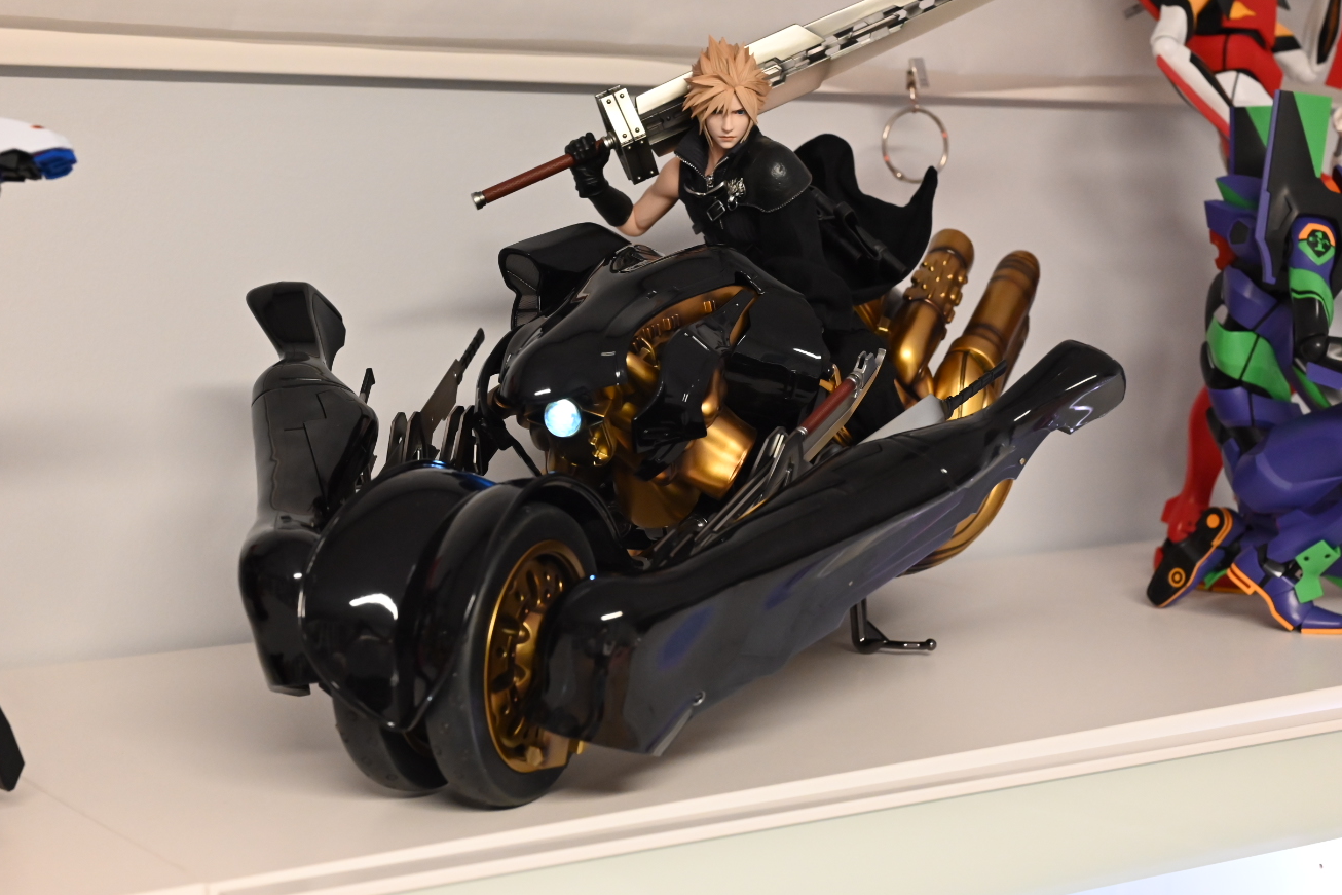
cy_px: 393
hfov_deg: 32.4
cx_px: 688
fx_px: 2311
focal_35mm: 62
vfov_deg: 21.9
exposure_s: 1/60
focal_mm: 50
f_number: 7.1
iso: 4000
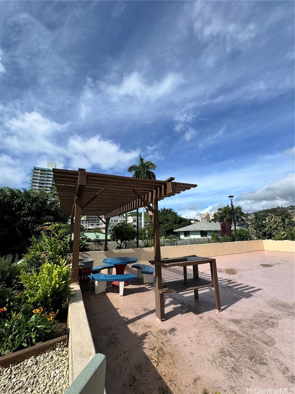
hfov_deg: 85.7
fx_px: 159
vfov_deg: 102.1
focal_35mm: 14
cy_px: 197
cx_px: 148
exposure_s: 1/2415
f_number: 2.2
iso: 50
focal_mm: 2.22
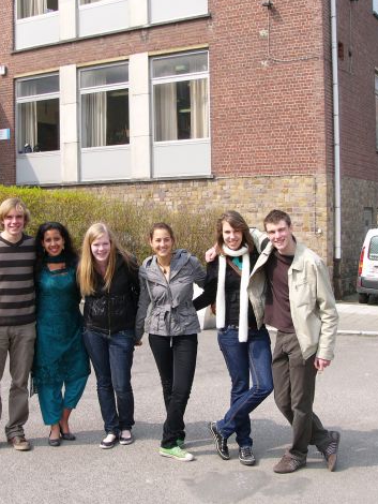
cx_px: 136
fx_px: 713
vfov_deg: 38.9
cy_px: 249
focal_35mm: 49
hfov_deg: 29.6
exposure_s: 1/200
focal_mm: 6
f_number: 4
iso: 50
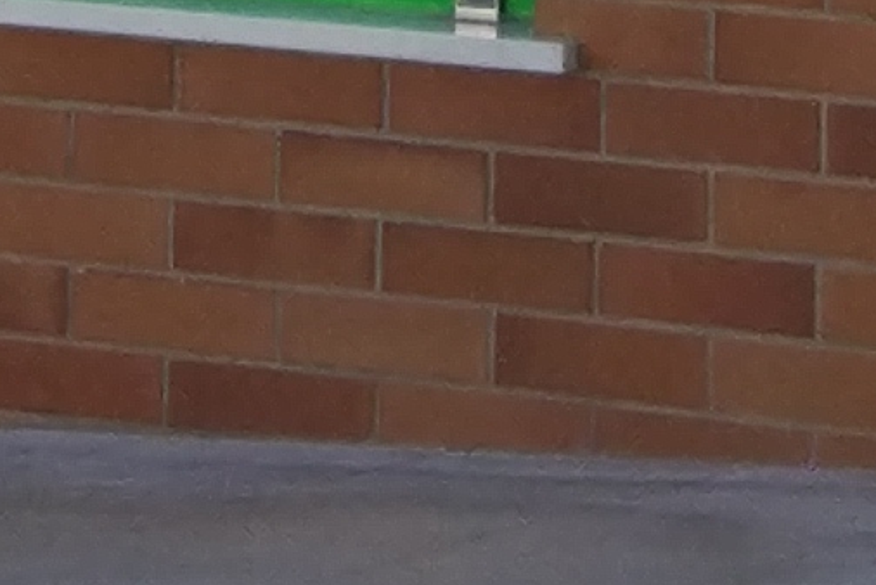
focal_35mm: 265
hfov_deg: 7.7
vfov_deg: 4.9
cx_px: -234
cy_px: -1333
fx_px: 6452
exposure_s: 1/411
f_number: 2
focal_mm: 4.26
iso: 100
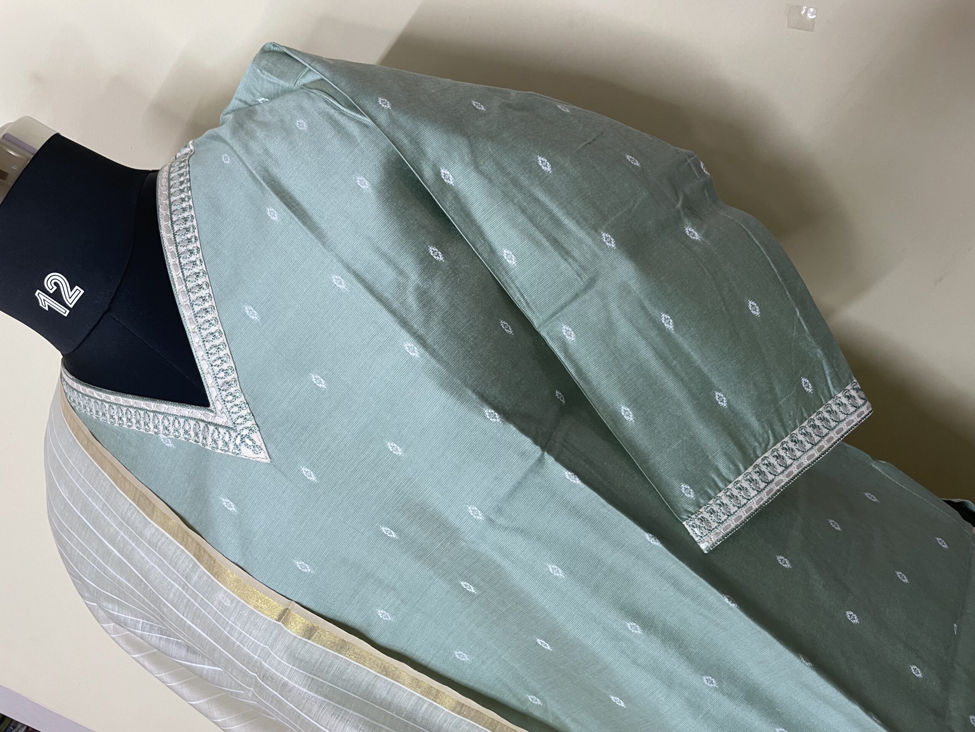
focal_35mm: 26
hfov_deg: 67.3
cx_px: 488
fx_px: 732
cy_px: 366
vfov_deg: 53.1
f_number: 1.6
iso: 100
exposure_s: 1/50
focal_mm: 4.2
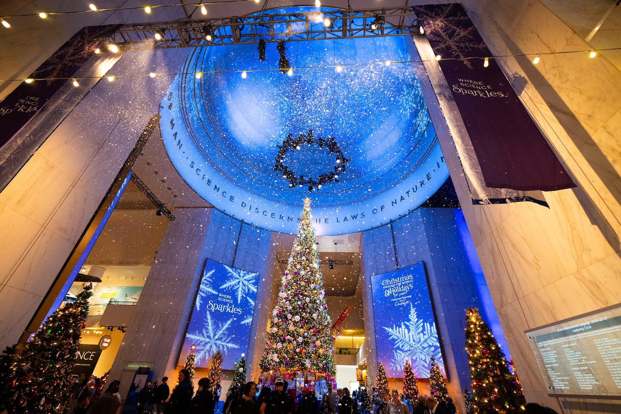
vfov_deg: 75.5
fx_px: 267
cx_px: 310
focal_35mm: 16
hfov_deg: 98.5
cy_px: 207
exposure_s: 1/100
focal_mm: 15.5
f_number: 4
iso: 1000
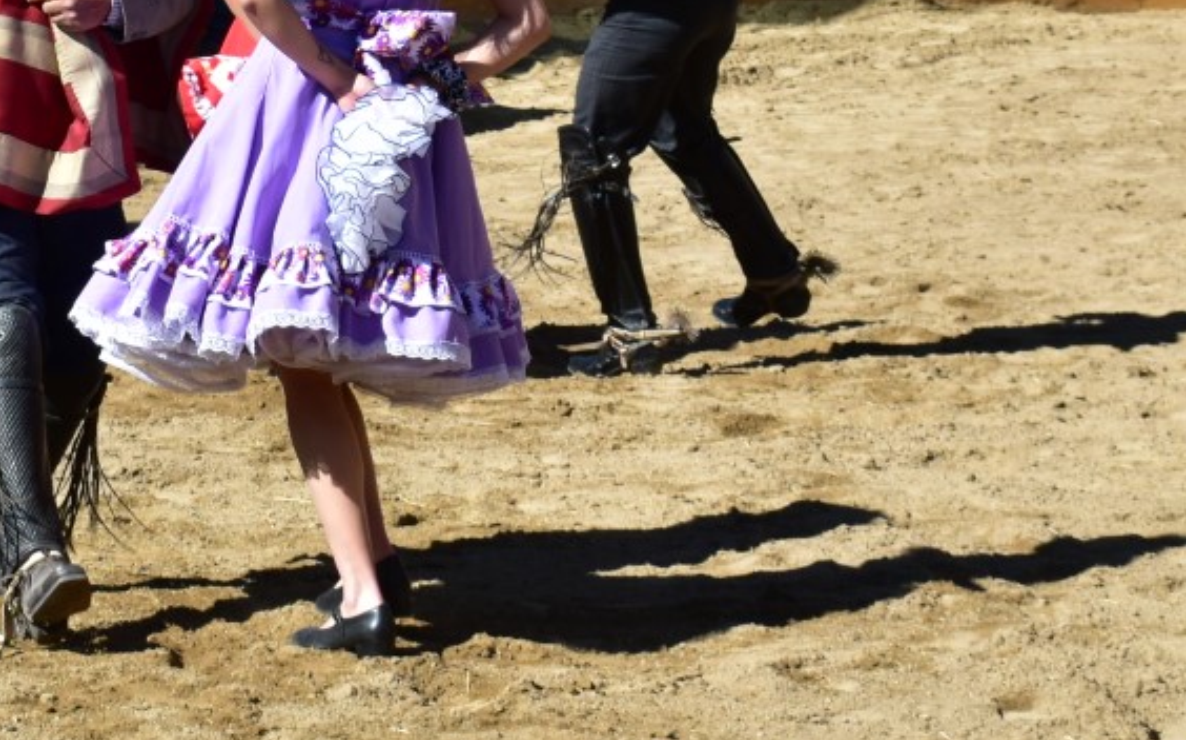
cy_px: -118
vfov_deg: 7.8
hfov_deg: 12.5
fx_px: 5396
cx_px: 269
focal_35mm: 167
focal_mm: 38
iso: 320
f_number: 8
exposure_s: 1/500
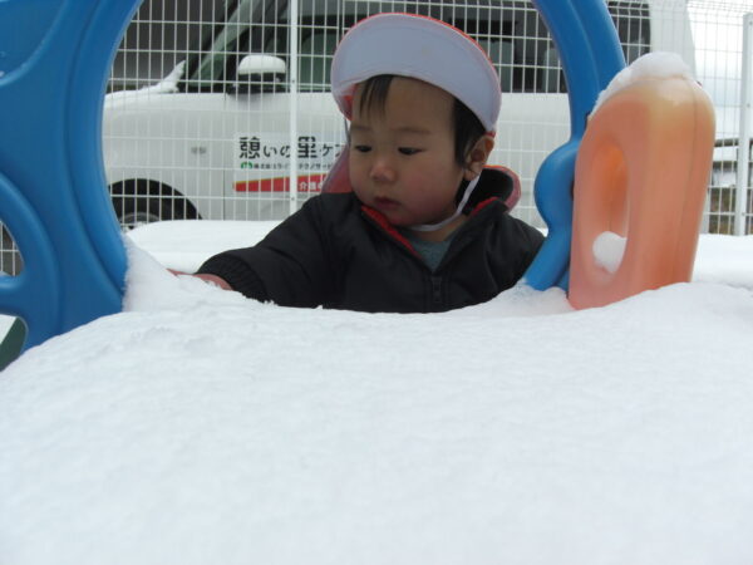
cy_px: 282
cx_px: 376
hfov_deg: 49.0
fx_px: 827
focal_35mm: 38
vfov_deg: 37.7
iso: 80
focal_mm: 7.9
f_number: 4
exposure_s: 1/500
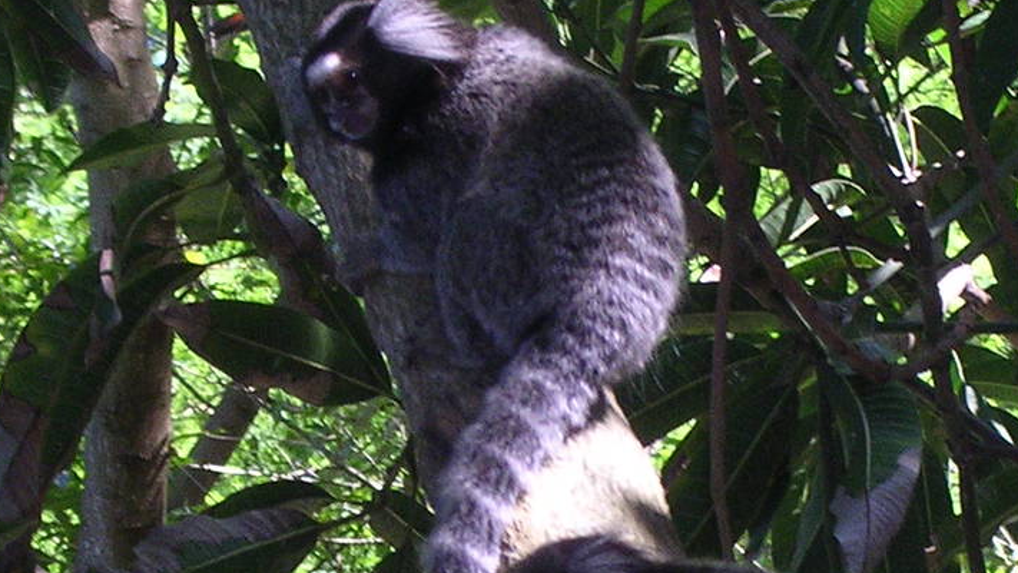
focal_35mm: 282
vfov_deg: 4.3
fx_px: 7612
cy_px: 705
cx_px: 944
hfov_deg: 7.6
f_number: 4.9
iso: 223
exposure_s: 1/60.1
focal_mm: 17.4
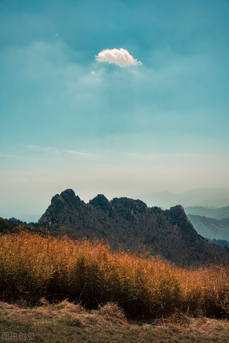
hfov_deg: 29.3
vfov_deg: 42.7
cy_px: 172
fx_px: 439
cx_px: 114
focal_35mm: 46
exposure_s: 1/500
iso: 100
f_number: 8
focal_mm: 46
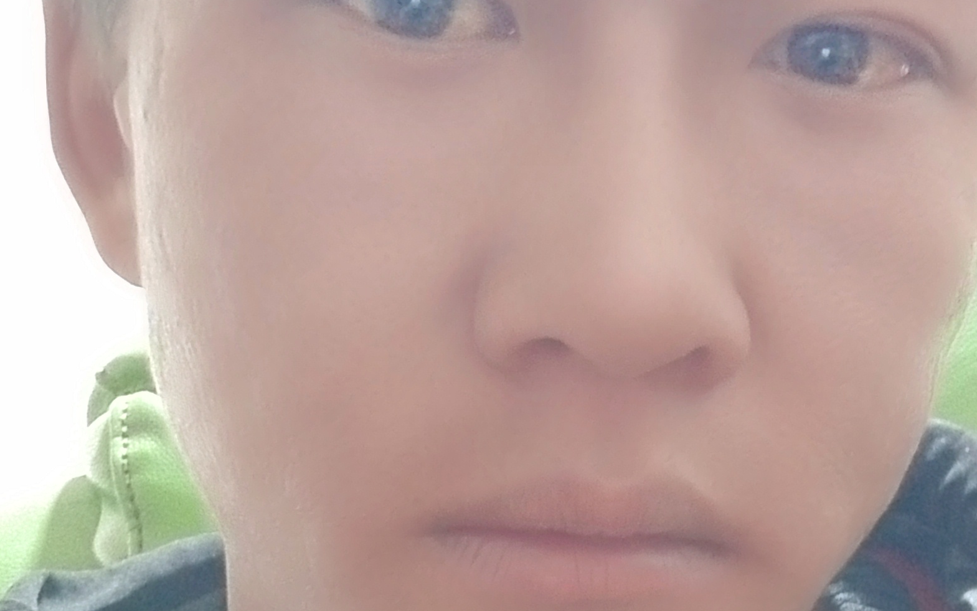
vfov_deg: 16.2
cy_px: 617
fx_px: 2104
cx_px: 599
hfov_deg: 26.1
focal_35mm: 79
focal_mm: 3.87
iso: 1022
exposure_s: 1/14.3
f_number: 2
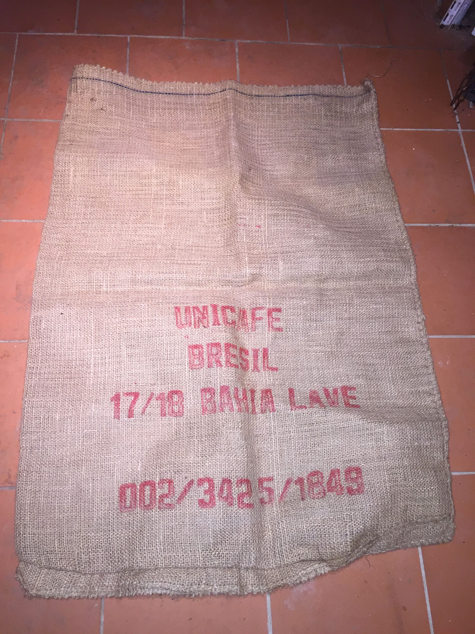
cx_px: 238
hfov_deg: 48.2
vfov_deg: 61.7
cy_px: 317
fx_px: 531
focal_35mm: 29
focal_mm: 4.15
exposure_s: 1/33
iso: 125
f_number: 2.2
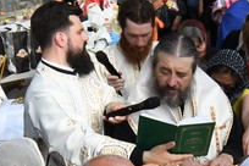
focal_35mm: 94
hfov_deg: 21.4
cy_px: 168
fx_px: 650
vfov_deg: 14.3
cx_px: 206
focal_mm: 10
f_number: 4.5
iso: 640
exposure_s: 1/4000
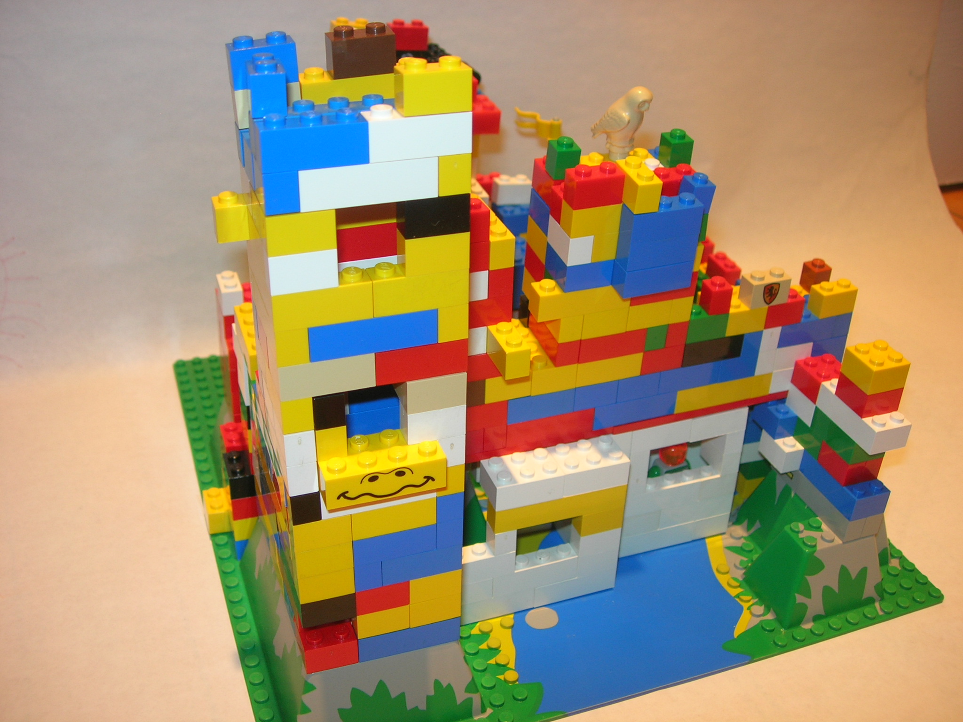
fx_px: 1057
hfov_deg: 49.0
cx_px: 482
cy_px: 361
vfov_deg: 37.7
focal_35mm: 38
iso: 64
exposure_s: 1/30
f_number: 2.8
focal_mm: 7.8
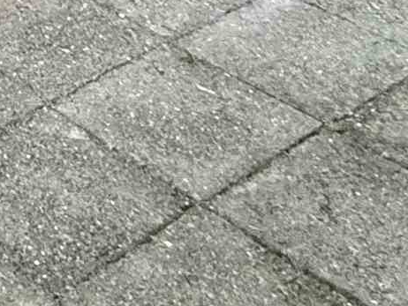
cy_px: -653
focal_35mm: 93
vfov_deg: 10.4
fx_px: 1097
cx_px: -581
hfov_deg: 14.1
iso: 320
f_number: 2.2
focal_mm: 2.22
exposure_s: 1/65
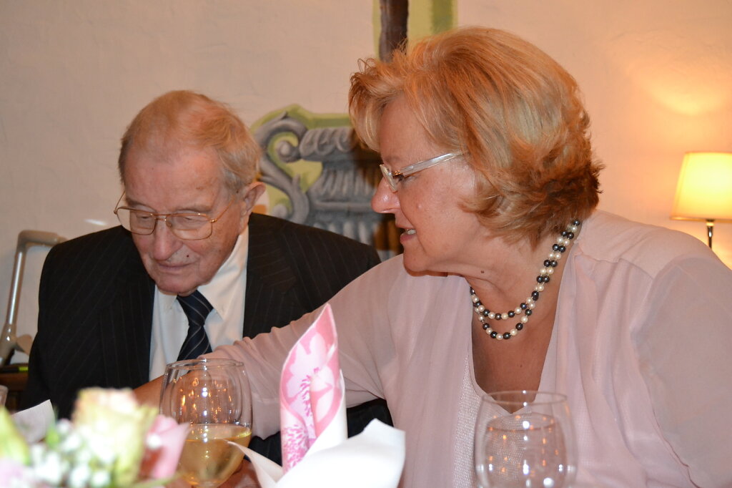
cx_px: 366
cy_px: 244
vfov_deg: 26.5
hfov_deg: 38.9
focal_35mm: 51
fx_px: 1037
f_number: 4.5
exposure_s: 1/60
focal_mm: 34
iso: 2500
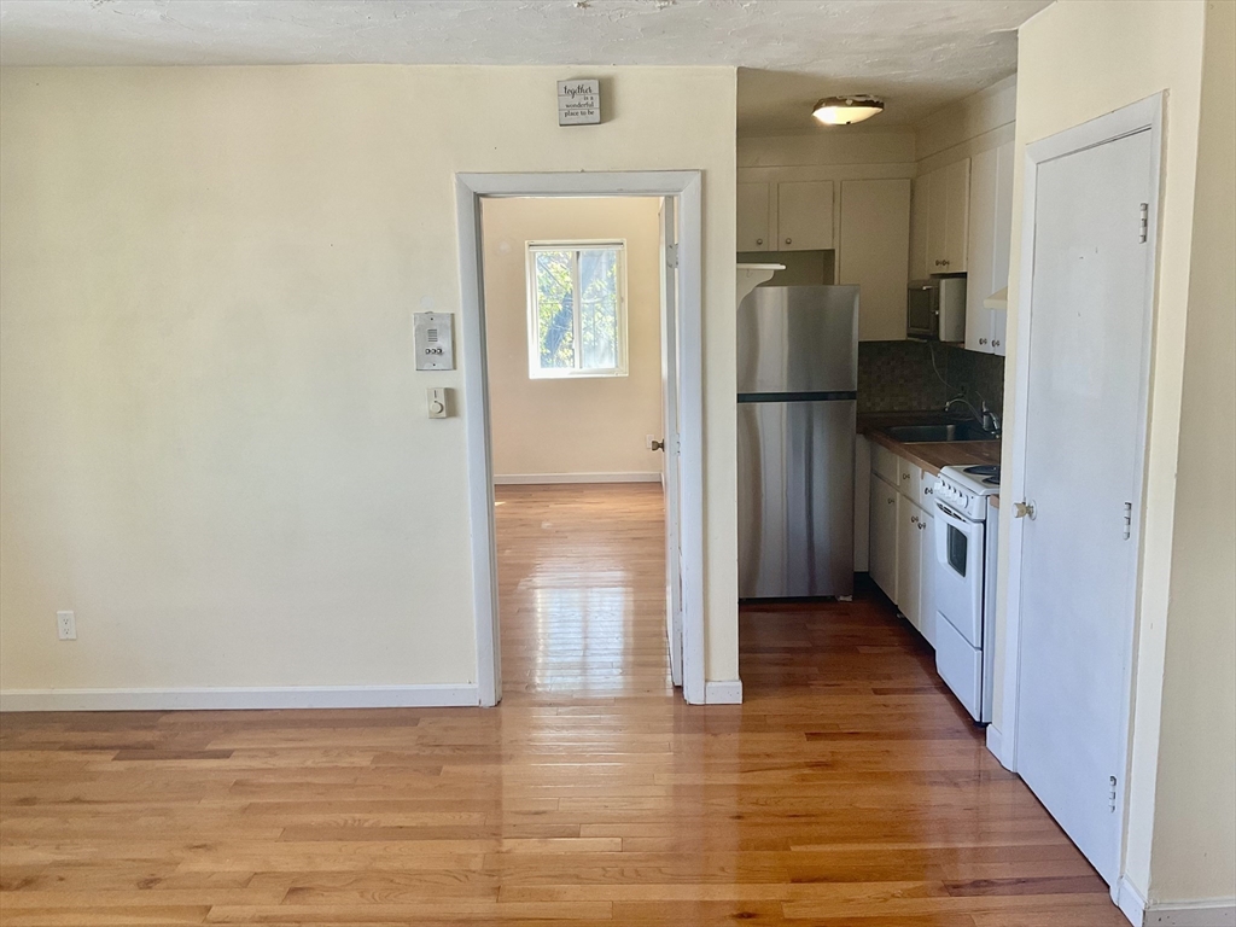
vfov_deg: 48.2
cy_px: 464
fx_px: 1035
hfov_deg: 61.7
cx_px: 618
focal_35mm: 29
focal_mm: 3
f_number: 1.8
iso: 64
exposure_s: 1/120
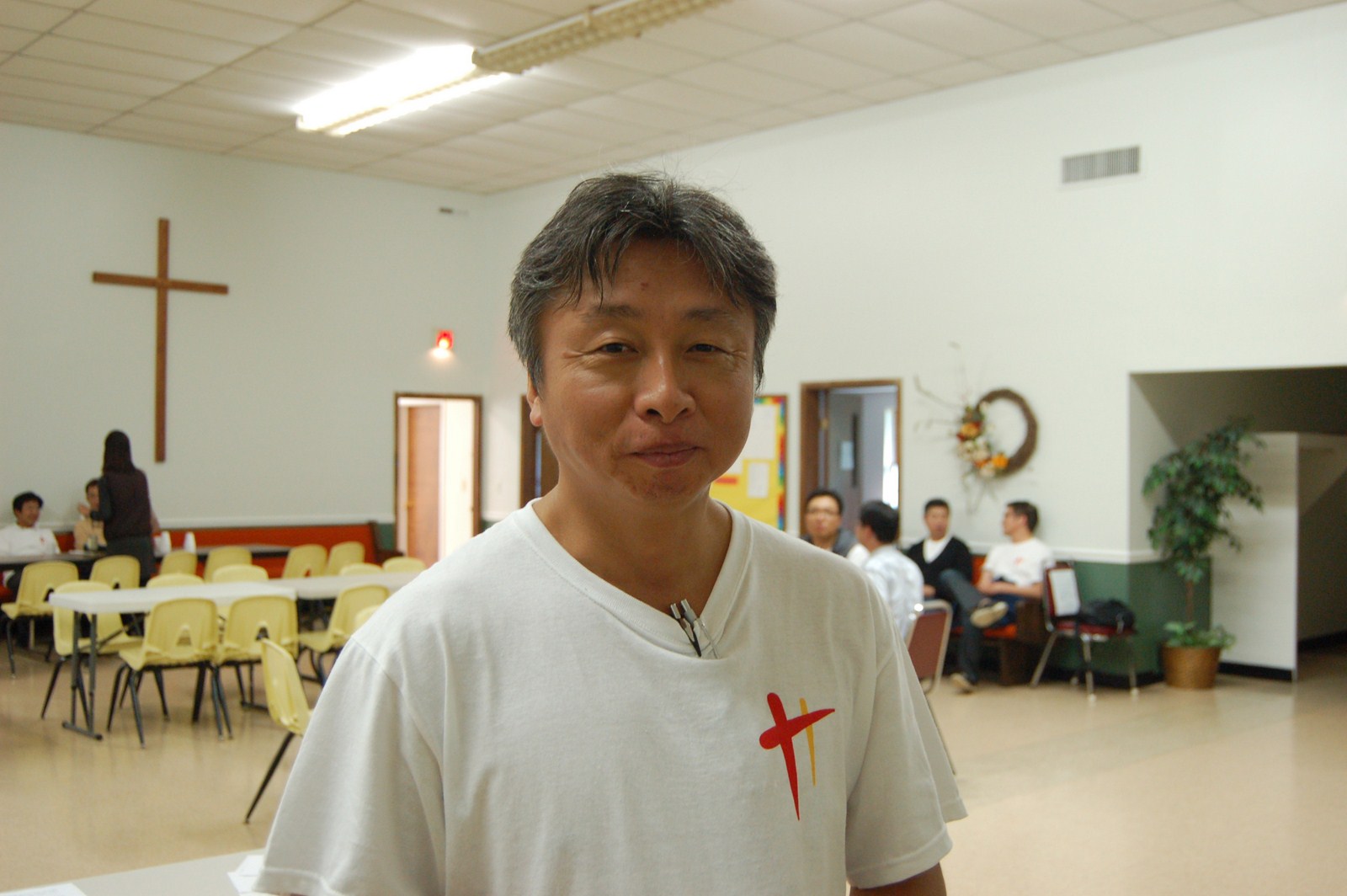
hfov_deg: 53.2
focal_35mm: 36
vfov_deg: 36.8
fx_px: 1346
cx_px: 674
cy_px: 448
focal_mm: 24
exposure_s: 1/30
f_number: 4
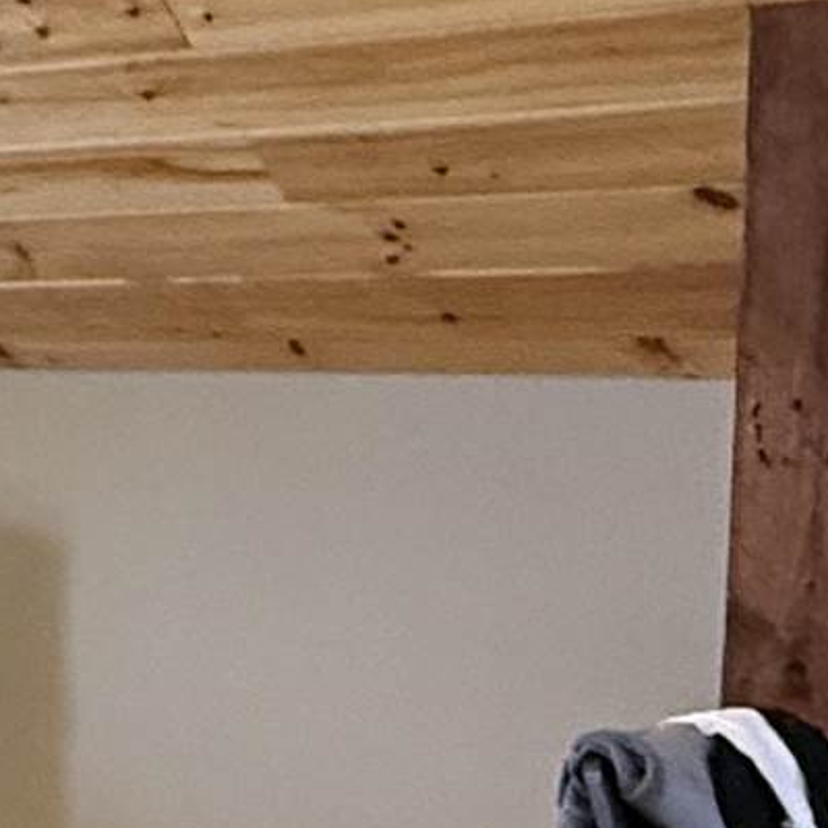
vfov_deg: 18.1
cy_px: 656
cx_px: -217
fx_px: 2571
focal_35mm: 95
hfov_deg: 17.3
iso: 500
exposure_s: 1/60
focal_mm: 2.22
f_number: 2.2
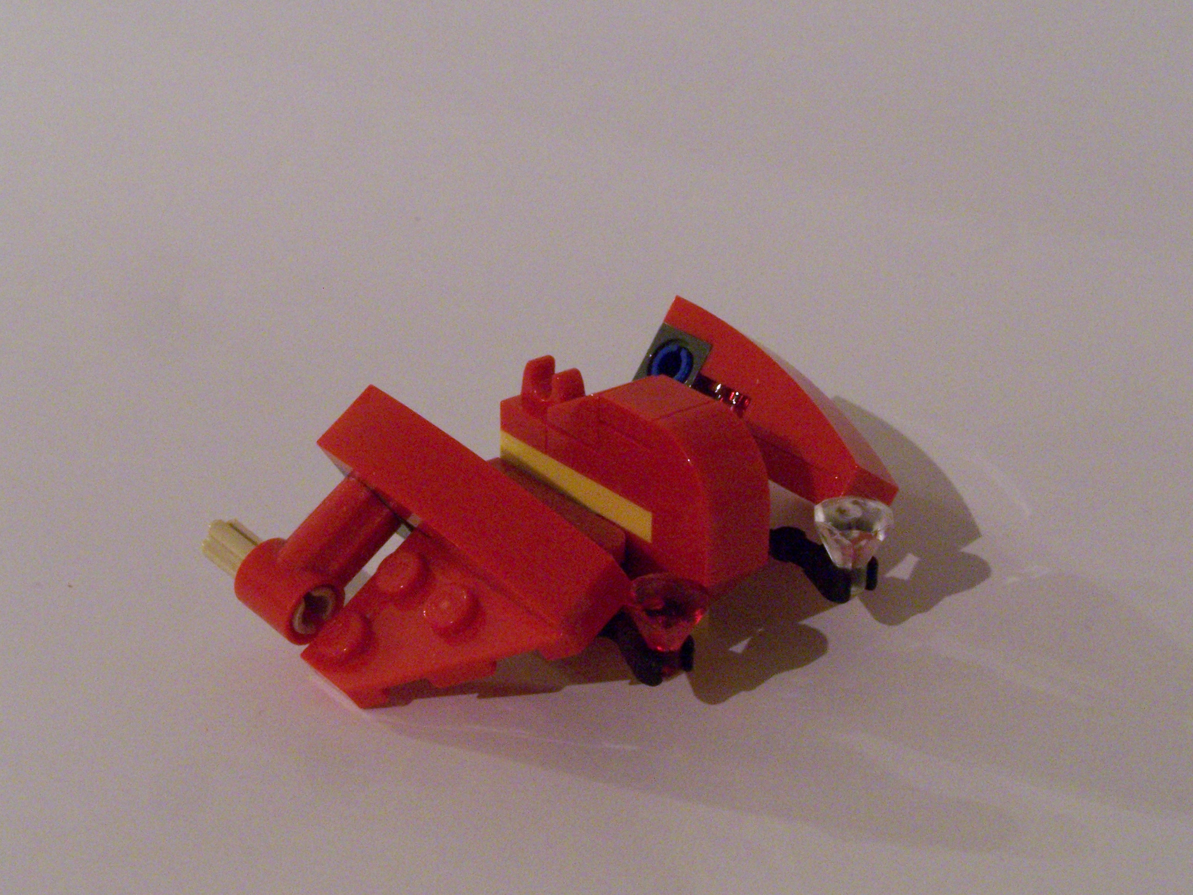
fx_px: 2206
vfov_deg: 22.9
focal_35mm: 64
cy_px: 448
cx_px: 596
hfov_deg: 30.3
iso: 400
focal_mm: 10.7
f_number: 8
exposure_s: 1/4
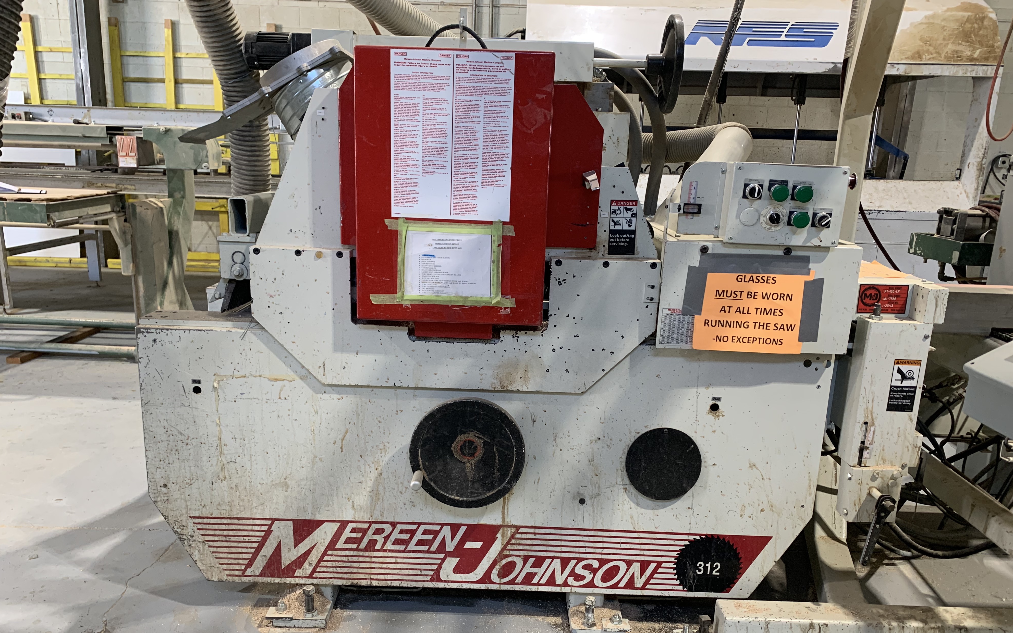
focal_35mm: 28
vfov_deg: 44.4
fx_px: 773
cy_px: 367
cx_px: 508
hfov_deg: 66.5
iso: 100
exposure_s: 1/65
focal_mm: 4.25
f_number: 1.8
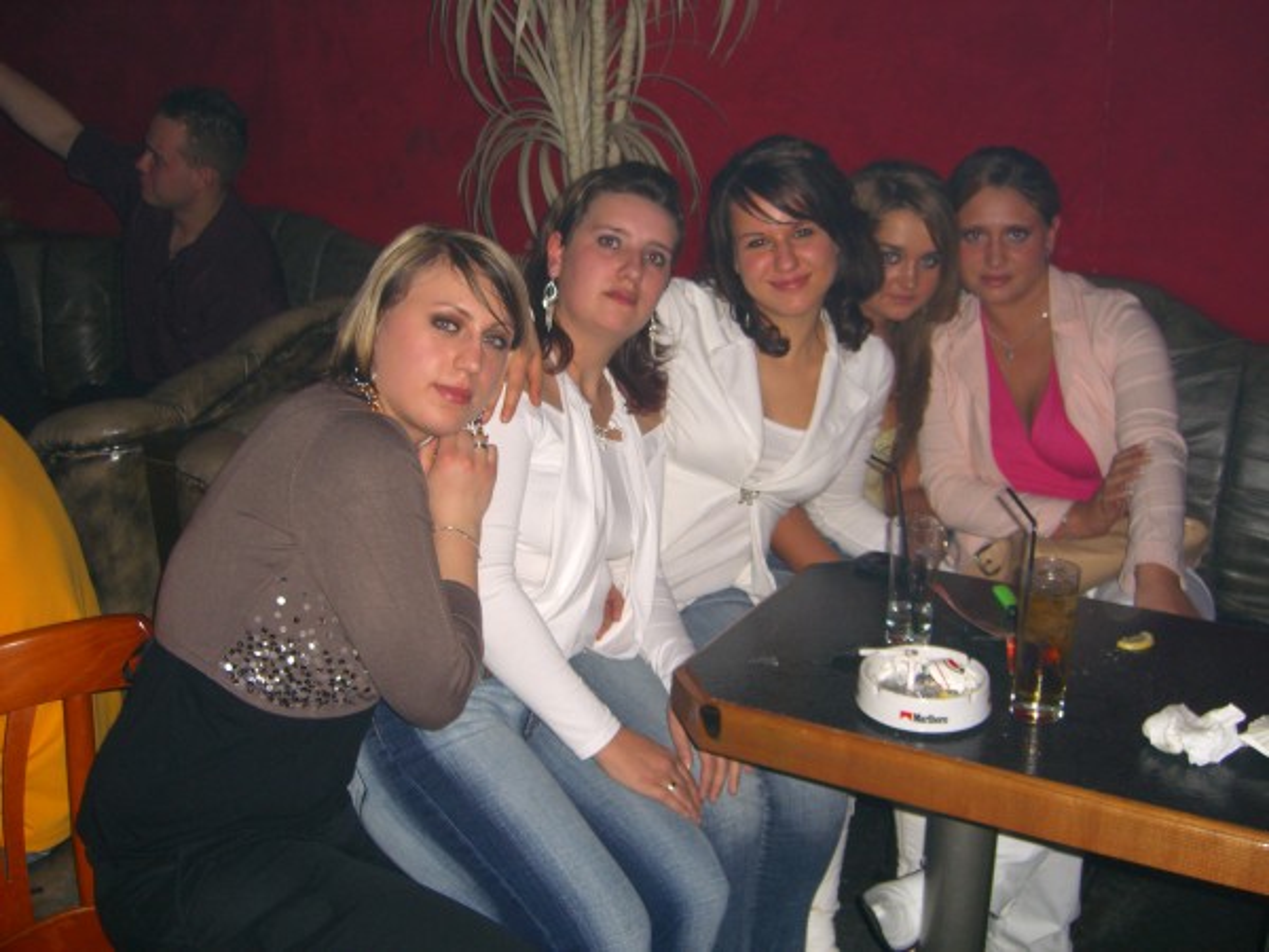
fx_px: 1393
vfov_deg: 37.7
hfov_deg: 49.0
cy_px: 476
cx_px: 634
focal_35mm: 38
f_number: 2.8
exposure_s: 1/60
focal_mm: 7.9
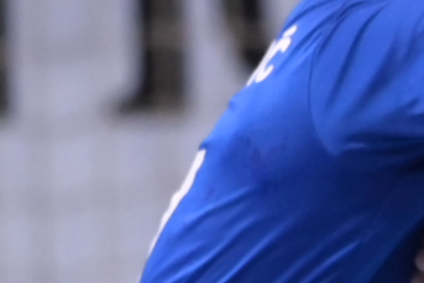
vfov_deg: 0.9
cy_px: 98
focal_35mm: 1588
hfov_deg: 1.3
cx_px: 814
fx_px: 18702
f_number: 2.8
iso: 4000
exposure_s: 1/2000
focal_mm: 400
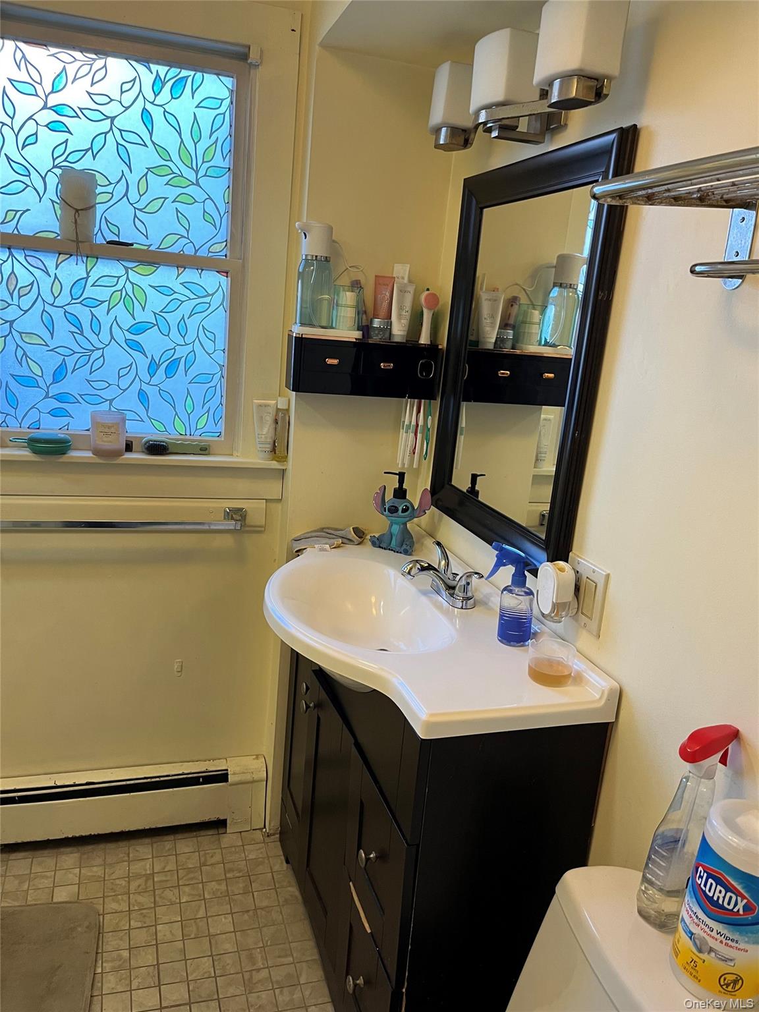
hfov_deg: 53.1
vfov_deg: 67.3
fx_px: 760
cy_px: 506
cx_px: 380
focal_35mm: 26
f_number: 1.6
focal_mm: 5.1
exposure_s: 1/60
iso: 125
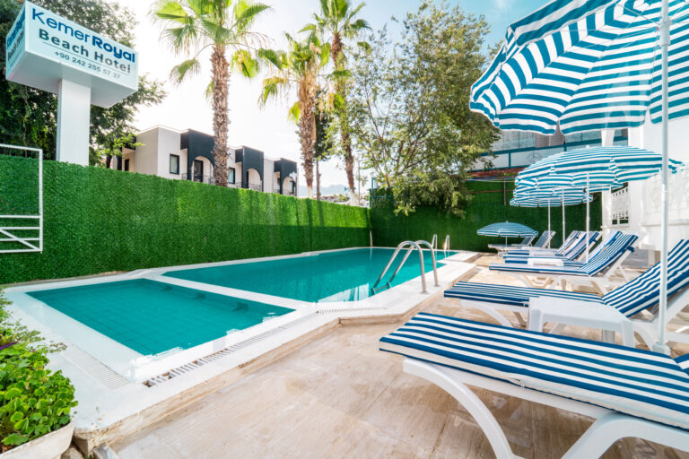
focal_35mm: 14
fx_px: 268
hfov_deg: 104.3
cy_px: 230
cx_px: 344
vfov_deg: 81.2
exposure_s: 1/125
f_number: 22
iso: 160
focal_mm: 14
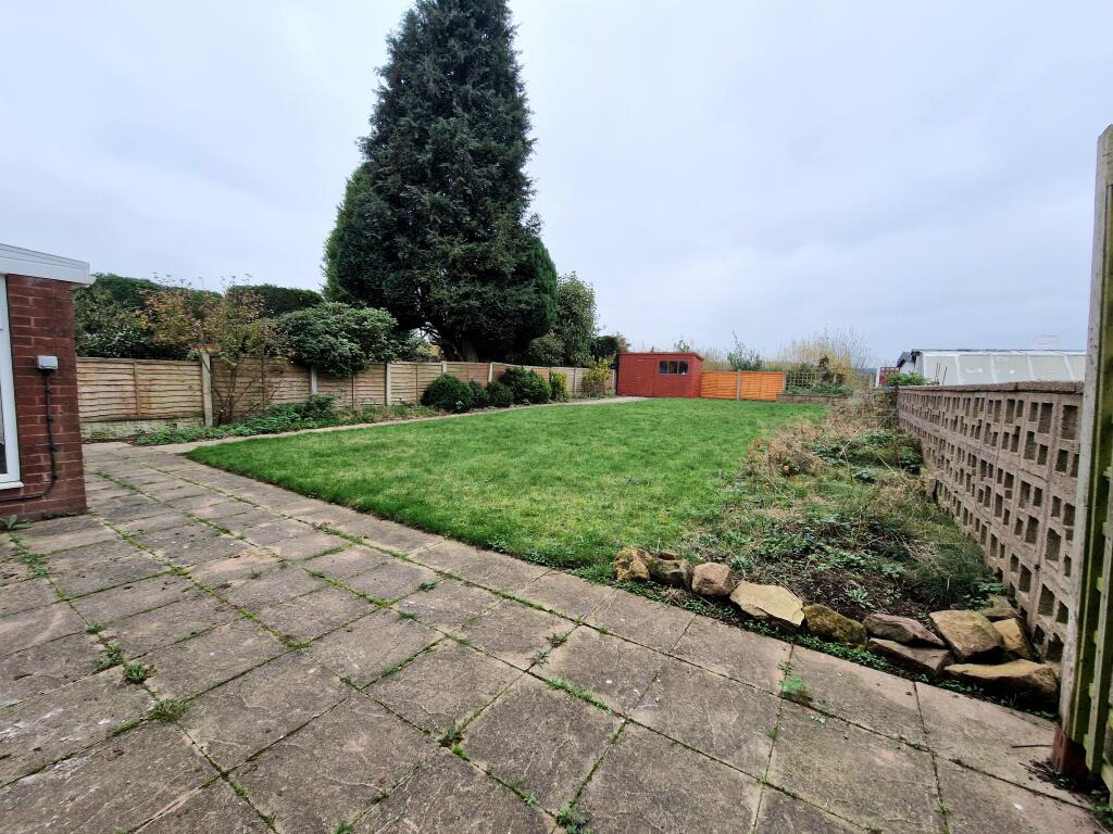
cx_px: 556
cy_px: 417
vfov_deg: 89.9
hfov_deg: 106.2
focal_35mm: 13
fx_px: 418
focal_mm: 2.2
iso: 100
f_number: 2.2
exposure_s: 1/100
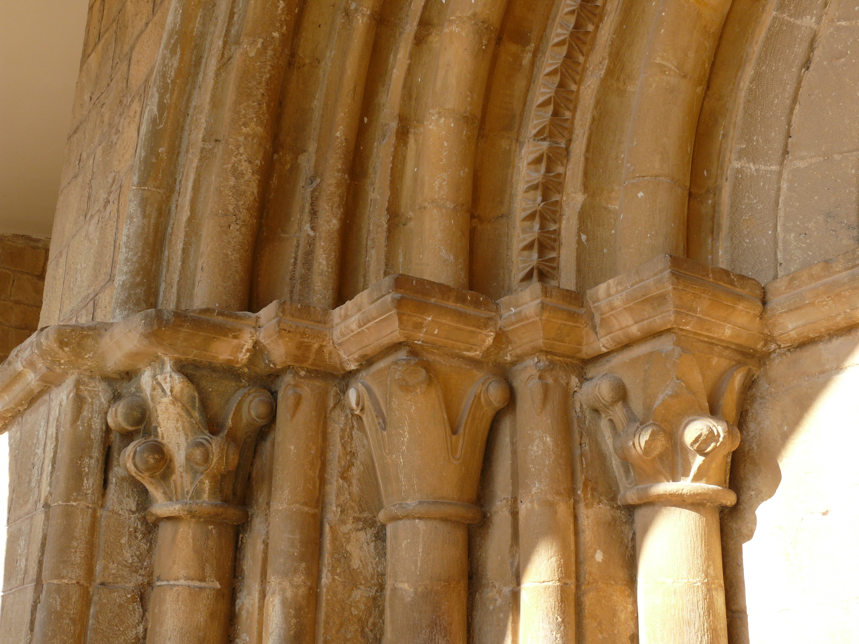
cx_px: 430
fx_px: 1092
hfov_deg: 42.9
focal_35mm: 44
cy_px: 322
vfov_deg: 32.9
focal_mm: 9.2
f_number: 7.1
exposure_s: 1/100
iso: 100
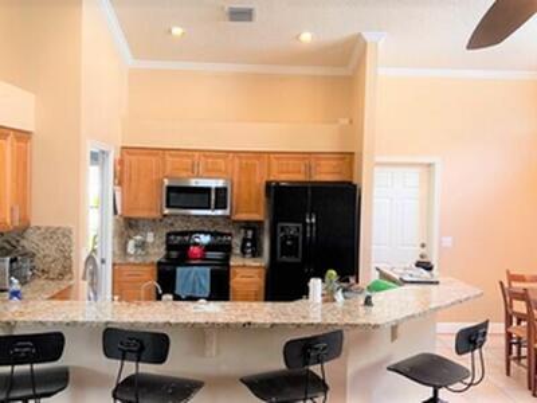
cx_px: 268
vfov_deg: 53.1
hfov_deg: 67.3
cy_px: 202
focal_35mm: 26
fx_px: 403
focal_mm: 5.7
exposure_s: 1/60
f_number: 1.5
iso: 64
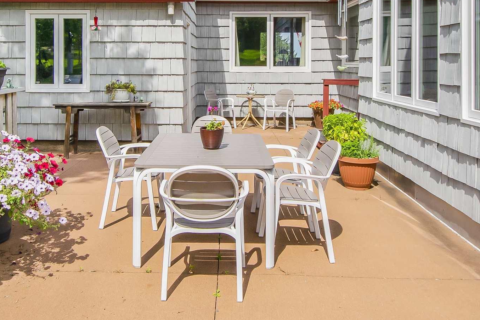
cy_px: 103
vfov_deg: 38.4
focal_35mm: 34
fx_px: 453
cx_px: 214
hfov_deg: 55.7
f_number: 6.3
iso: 125
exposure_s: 1/400
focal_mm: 10
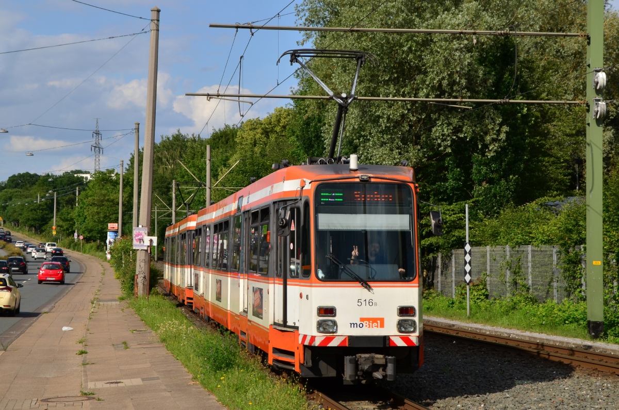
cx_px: 310
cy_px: 205
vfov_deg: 18.8
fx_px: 1236
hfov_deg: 28.1
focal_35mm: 72
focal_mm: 48
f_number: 8
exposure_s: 1/640
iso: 200
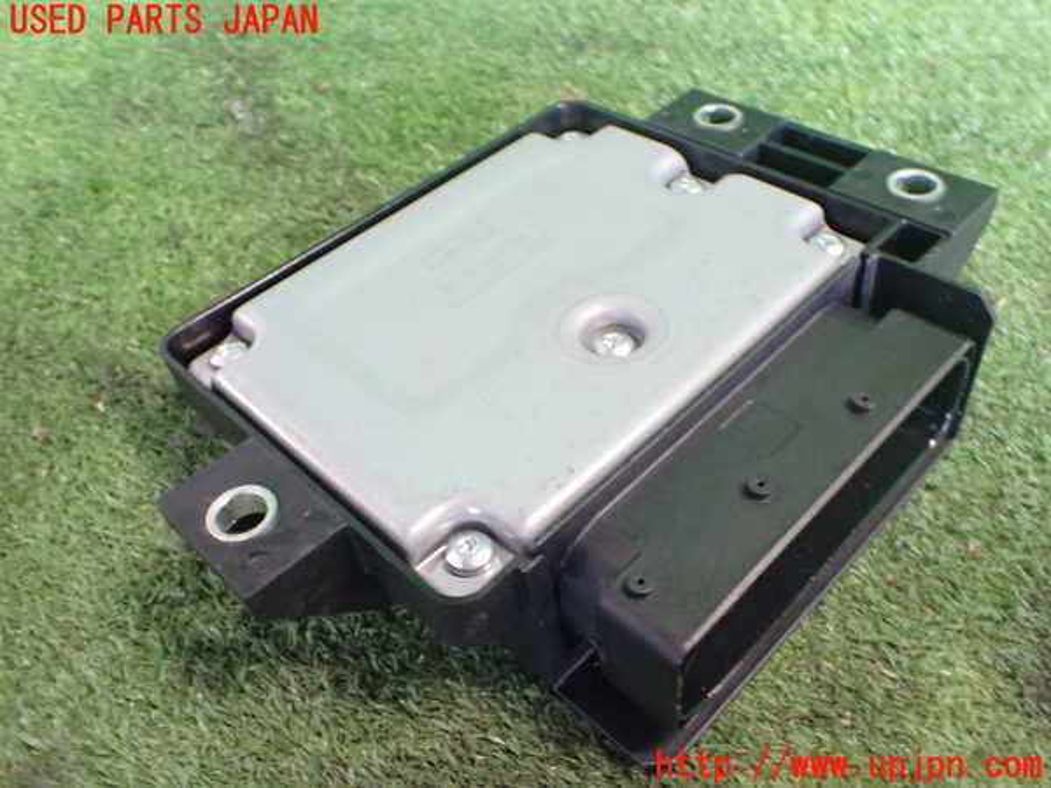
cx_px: 526
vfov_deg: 46.8
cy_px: 394
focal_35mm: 30
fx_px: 911
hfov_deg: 60.0
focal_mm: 5.4
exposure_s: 1/40
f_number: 2.3
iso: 800
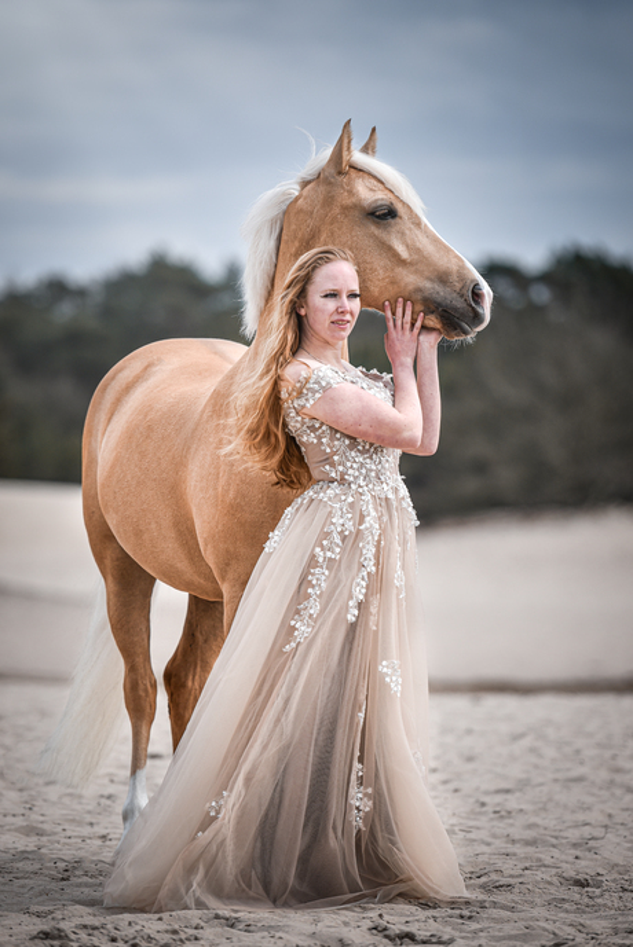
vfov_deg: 11.4
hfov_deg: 7.6
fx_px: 4742
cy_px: 474
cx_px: 316
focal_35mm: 180
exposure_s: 1/2000
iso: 100
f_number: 2.8
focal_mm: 180
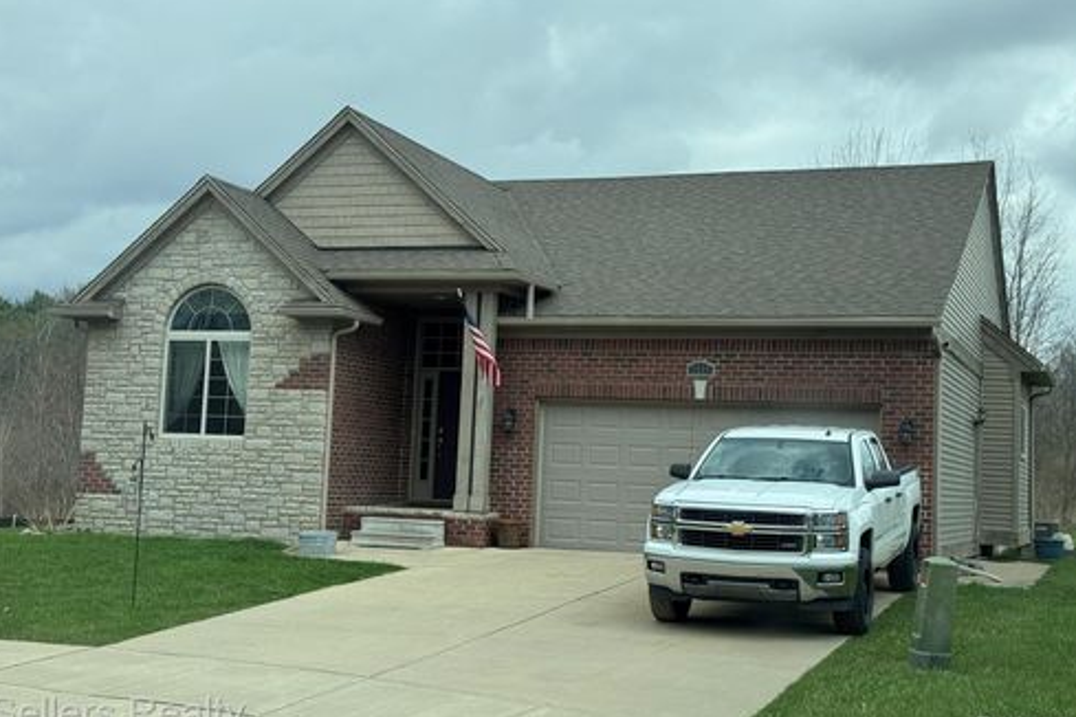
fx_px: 1524
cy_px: 329
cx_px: 532
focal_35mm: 51
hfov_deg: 38.9
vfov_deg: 26.5
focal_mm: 6.76
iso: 64
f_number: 1.78
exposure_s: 1/3610
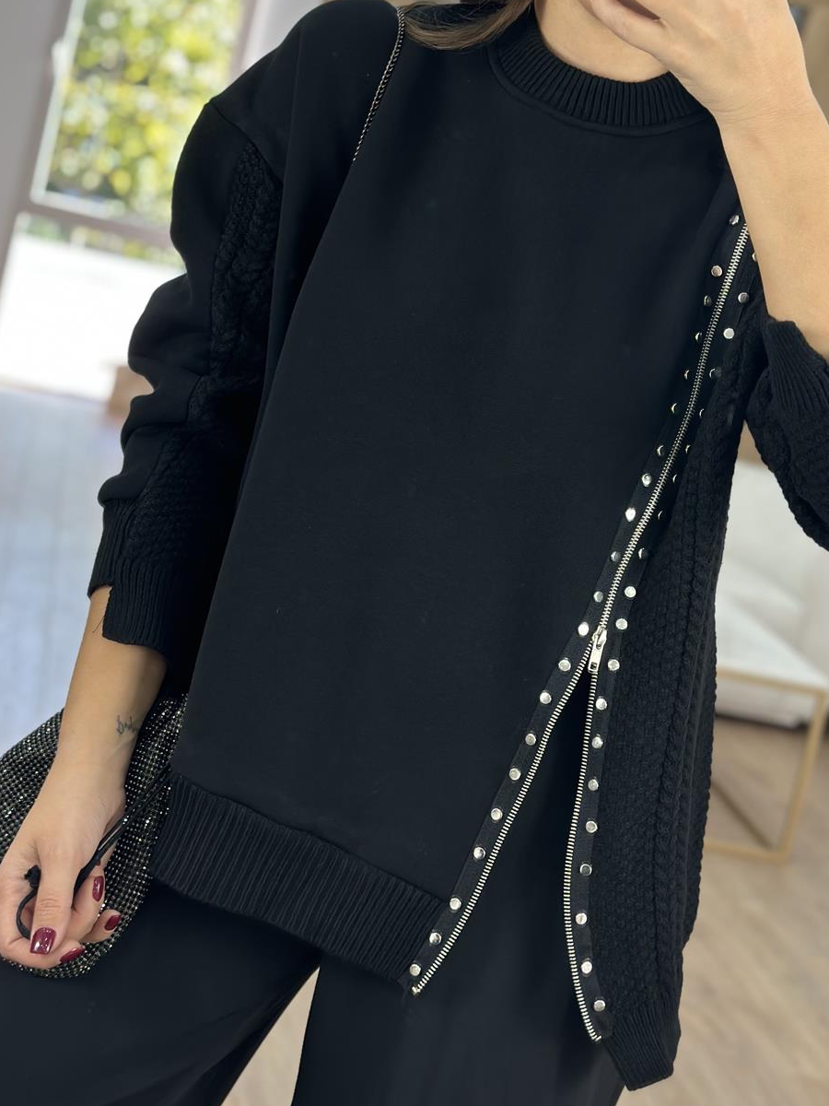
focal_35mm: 64
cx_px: 520
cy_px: 395
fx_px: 2044
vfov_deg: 30.1
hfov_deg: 22.9
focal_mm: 6.86
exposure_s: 1/141
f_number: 1.78
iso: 80
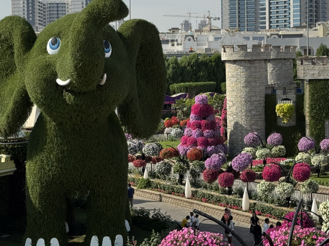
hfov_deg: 22.8
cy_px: 77
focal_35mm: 86
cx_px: 166
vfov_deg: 17.1
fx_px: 817
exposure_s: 1/4310
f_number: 1.78
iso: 64
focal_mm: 6.76
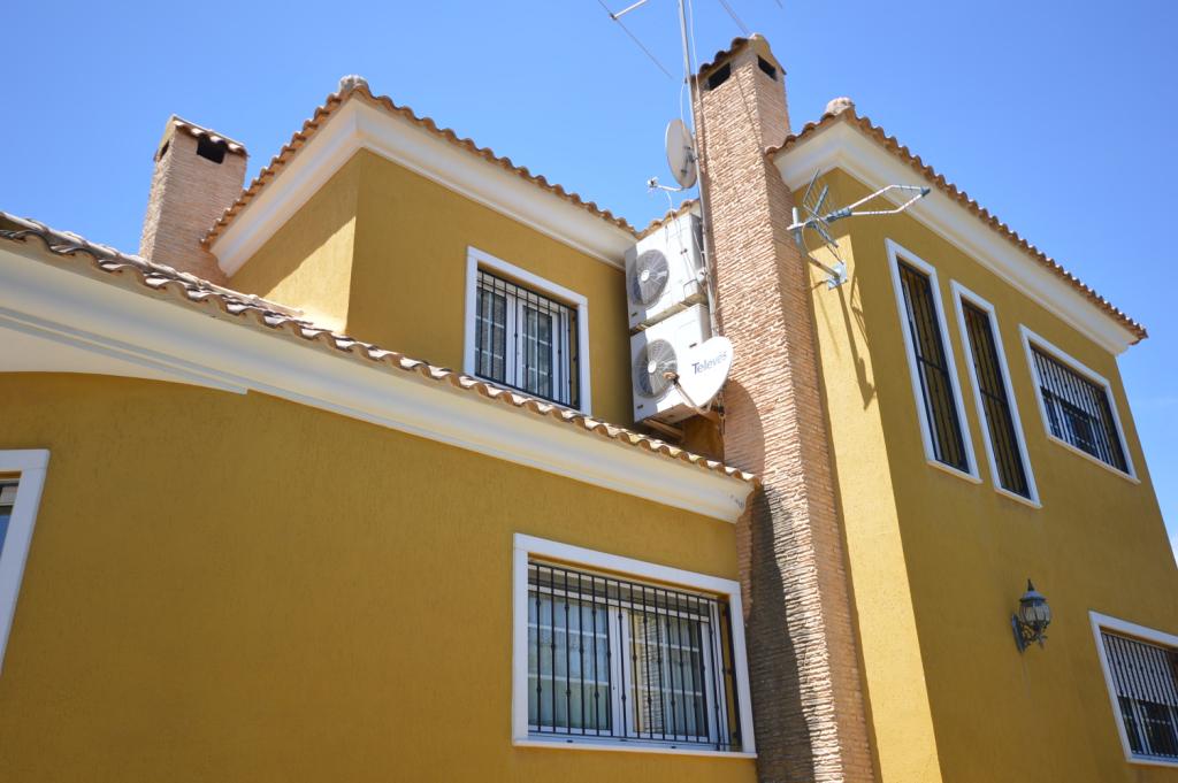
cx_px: 589
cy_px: 392
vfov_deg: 43.5
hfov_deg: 62.0
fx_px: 981
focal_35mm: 30
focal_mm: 20
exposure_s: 1/160
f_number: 6.3
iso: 100
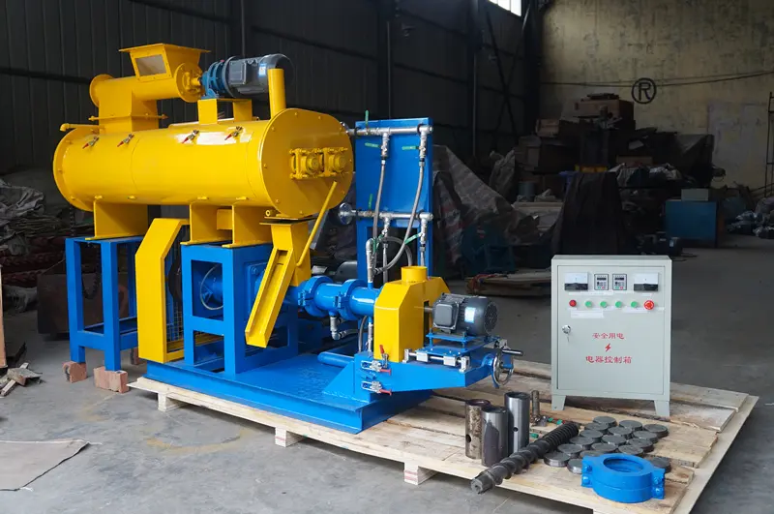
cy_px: 257
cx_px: 387
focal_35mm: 32
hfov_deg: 59.6
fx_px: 676
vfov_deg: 41.6
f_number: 4
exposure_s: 1/60
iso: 800
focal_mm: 21
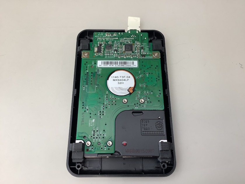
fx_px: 219
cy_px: 92
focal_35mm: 31
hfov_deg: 58.4
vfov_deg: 45.4
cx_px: 122
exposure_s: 1/50
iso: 50
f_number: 2.4
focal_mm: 3.3
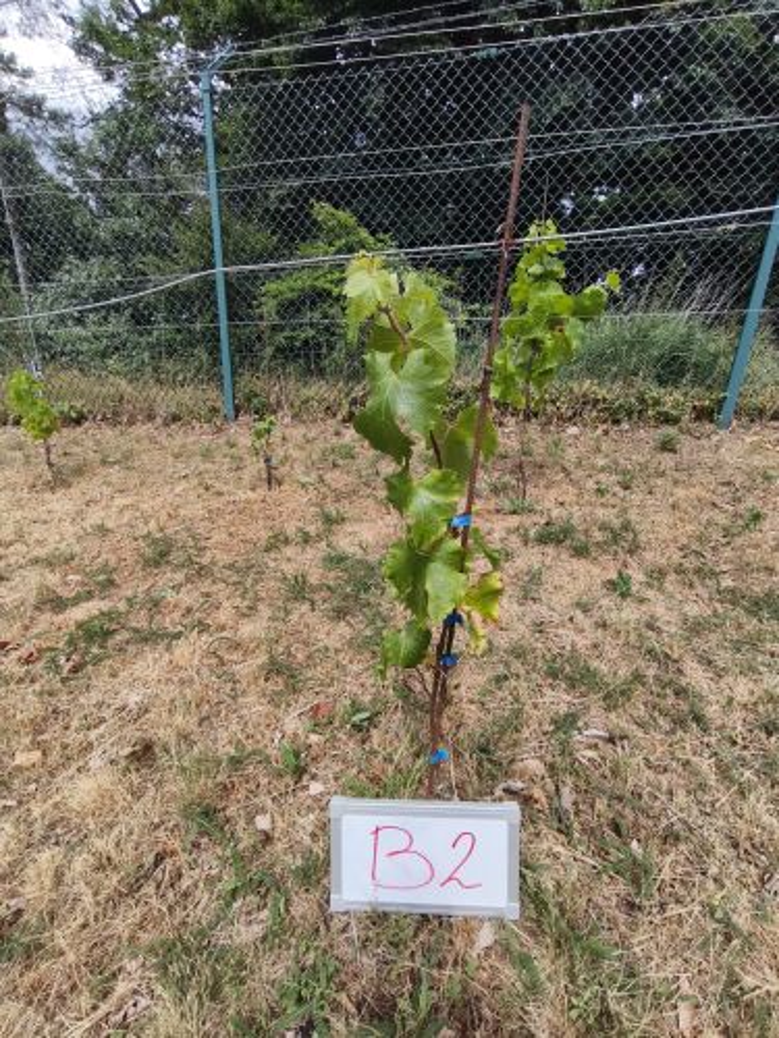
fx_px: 450
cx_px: 390
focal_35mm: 15
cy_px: 519
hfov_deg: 81.7
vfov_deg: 98.2
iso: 50
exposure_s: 1/898
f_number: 2.2
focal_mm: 1.91
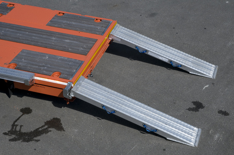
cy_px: 78
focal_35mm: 69
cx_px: 117
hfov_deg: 29.3
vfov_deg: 19.7
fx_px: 448
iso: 200
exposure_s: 1/250
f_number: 14
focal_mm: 46
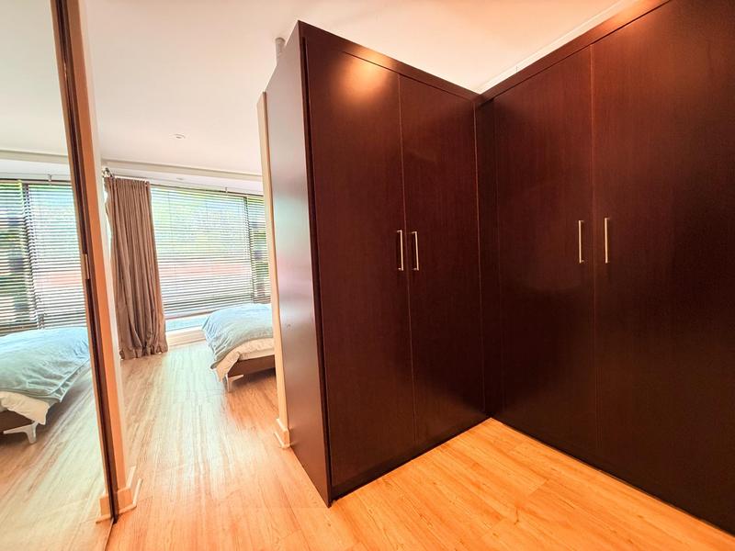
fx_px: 297
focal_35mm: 14
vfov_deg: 85.7
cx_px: 368
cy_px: 276
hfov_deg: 102.1
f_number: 2.2
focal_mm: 2.22
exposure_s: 1/100
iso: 500
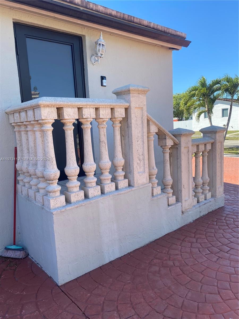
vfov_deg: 67.3
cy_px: 160
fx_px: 239
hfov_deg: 53.1
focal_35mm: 26
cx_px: 120
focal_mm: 4.25
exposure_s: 1/1082
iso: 32
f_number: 1.8
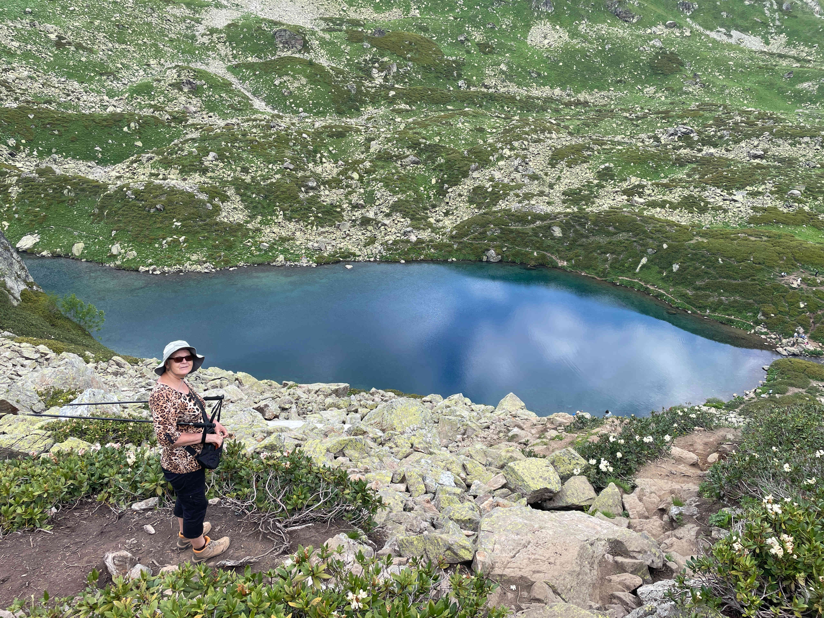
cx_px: 412
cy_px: 309
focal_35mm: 26
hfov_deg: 67.3
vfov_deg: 53.1
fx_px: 619
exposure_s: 1/842
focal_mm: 4.2
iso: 32
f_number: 1.6
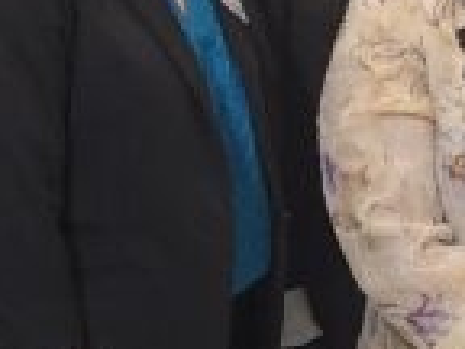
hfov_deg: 11.9
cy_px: -42
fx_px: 2190
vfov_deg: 9.0
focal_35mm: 163
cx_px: 555
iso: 800
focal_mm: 6.4
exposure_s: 1/60
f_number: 1.8
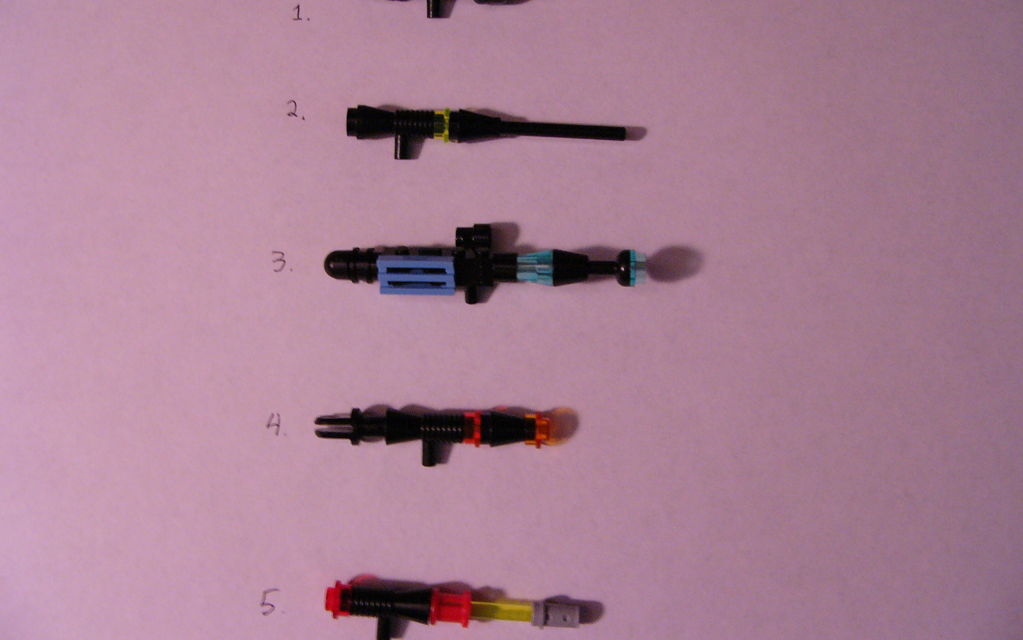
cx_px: 518
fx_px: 1087
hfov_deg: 50.4
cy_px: 276
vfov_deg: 32.7
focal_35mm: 39
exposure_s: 1/20
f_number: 2.8
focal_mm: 6
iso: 200
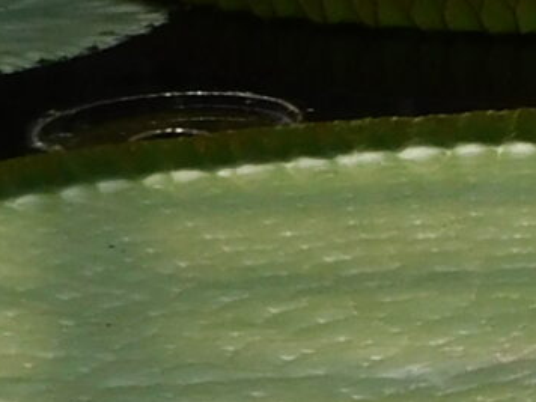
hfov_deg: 4.7
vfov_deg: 3.7
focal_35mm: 395
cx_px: 1850
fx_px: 6116
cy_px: 1253
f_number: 4.2
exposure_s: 1/1250
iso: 125
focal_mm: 9.8
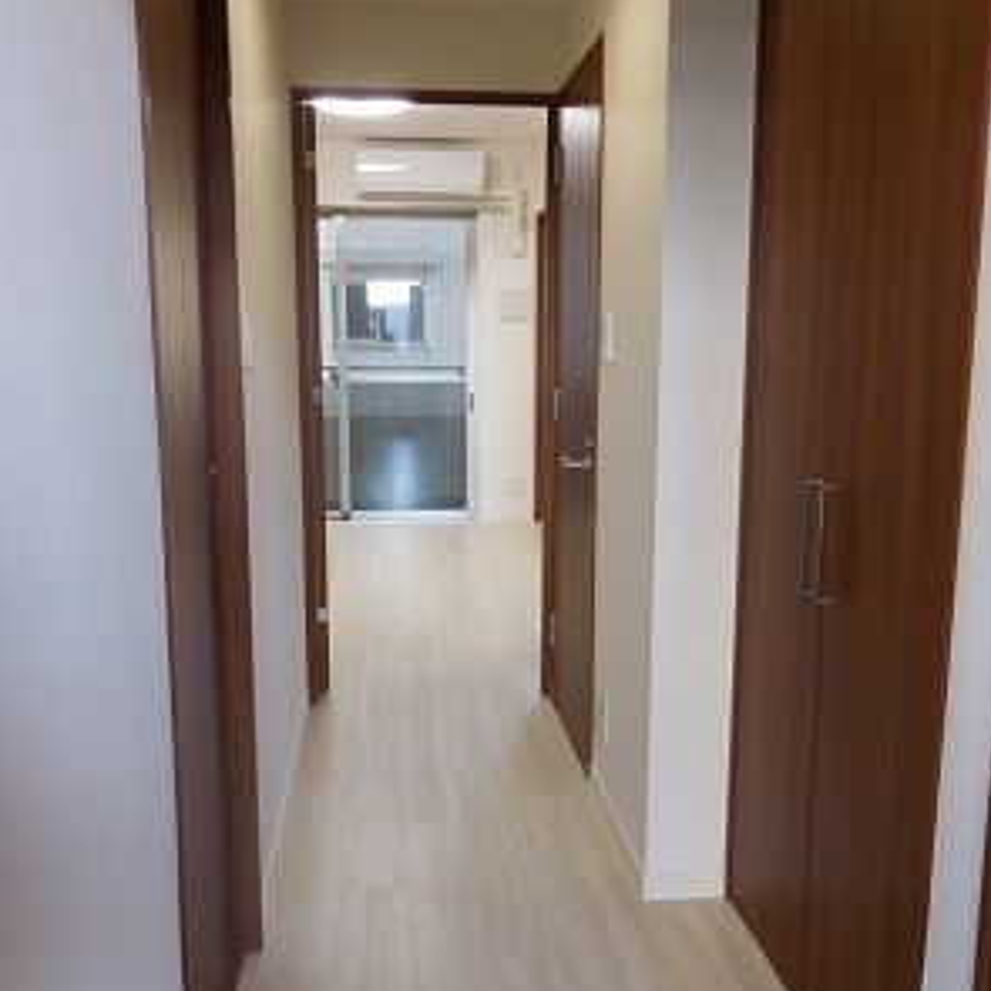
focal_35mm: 30
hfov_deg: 54.0
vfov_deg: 54.0
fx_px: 972
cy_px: 501
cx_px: 494
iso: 180
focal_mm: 4.5
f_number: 3.3
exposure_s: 1/30
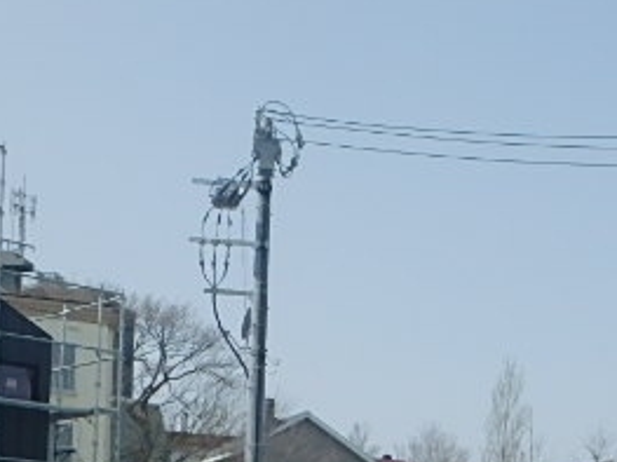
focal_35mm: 95
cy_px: 530
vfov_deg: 15.1
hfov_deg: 20.0
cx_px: 626
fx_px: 1693
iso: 125
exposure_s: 1/800
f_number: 5.1
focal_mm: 6.9
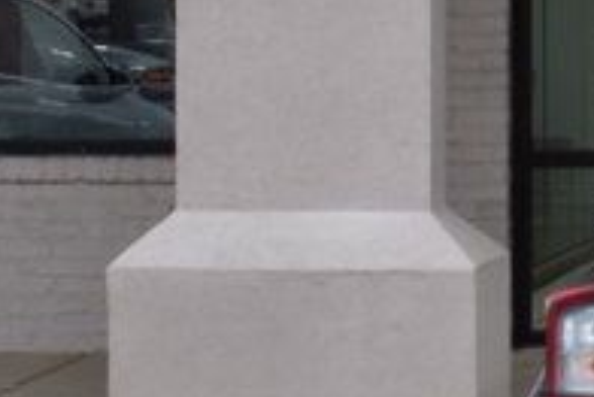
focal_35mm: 196
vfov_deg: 7.0
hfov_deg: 9.7
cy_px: 85
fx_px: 3230
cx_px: 1246
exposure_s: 1/100
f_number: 9
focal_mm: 25
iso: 400
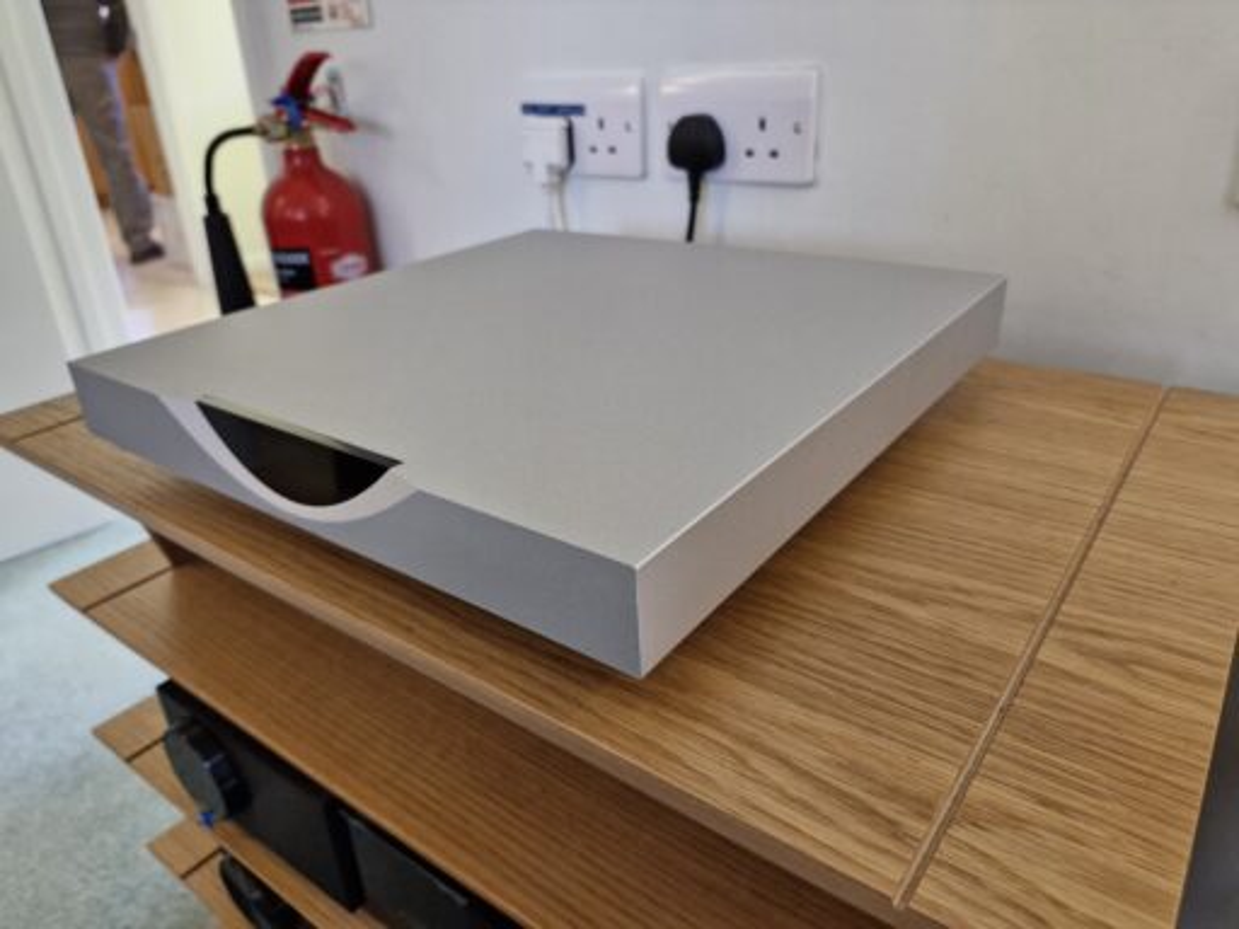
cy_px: 464
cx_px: 620
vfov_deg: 58.9
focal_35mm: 23
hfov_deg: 73.9
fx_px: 823
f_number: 1.8
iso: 400
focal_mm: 5.54
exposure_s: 1/100
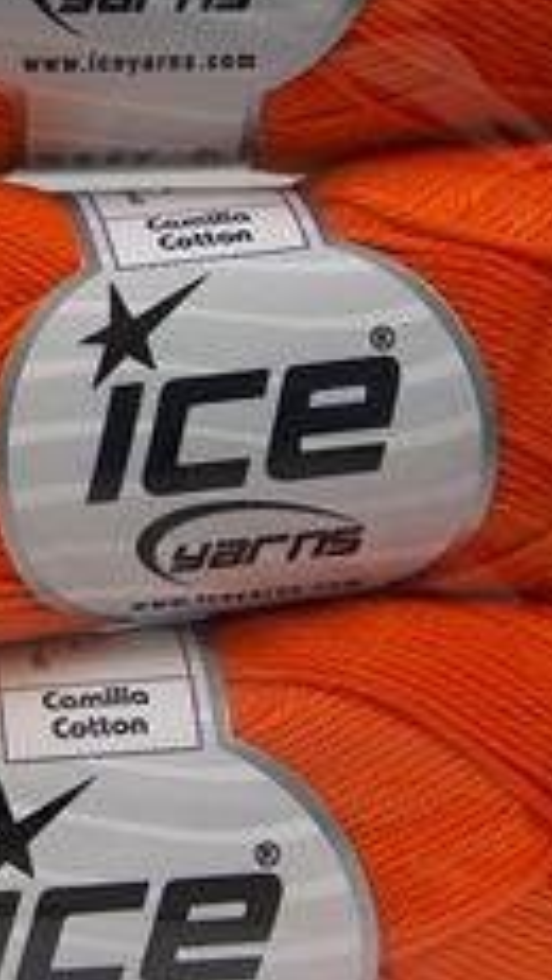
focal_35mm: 115
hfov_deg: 10.2
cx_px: -268
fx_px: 2991
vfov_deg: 18.6
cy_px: 405
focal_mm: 12.53
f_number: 2.9
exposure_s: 1/22
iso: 200
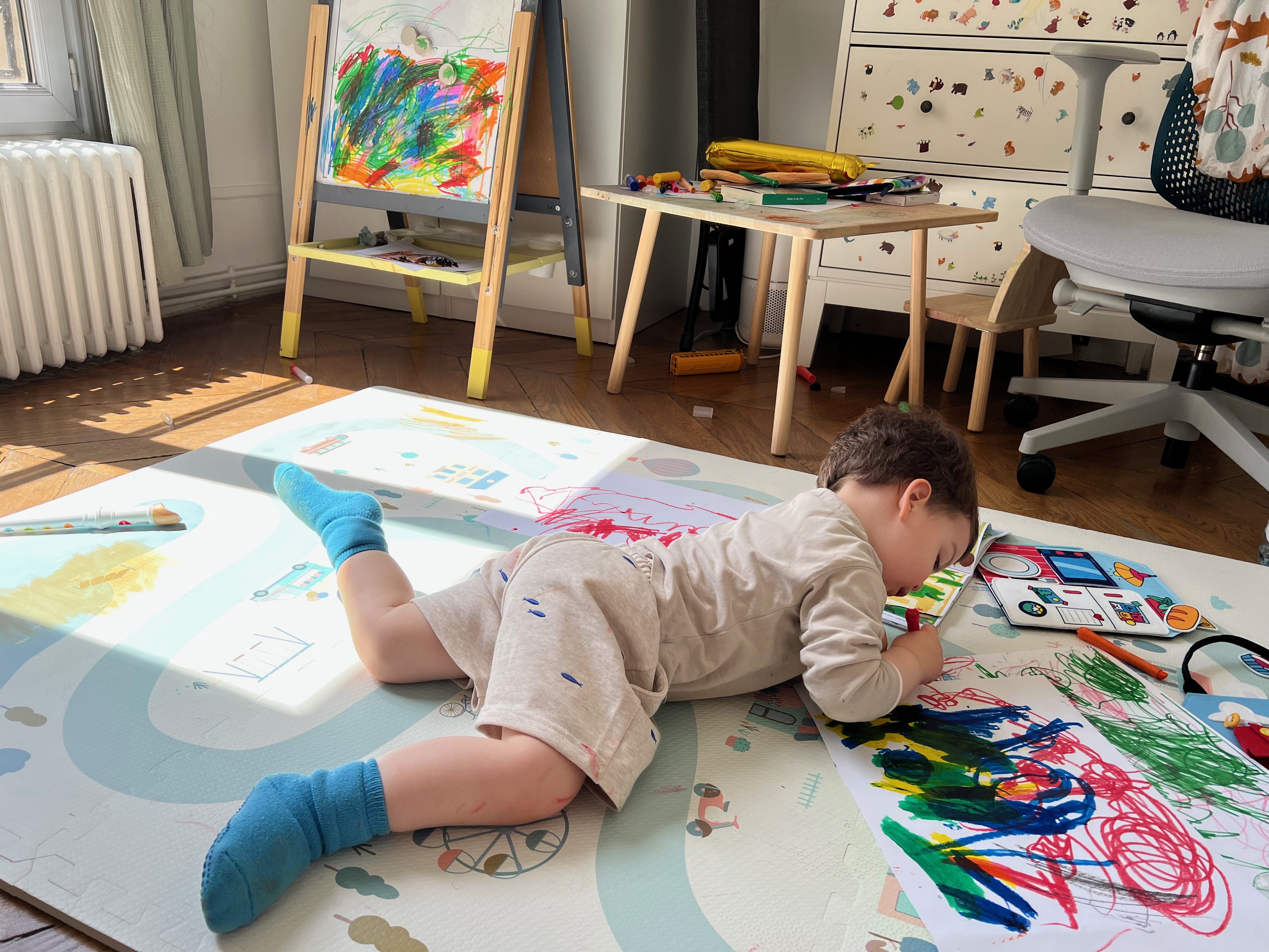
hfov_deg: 67.3
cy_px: 476
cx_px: 634
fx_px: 953
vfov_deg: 53.1
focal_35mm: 26
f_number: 1.5
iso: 50
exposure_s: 1/650
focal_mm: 5.7
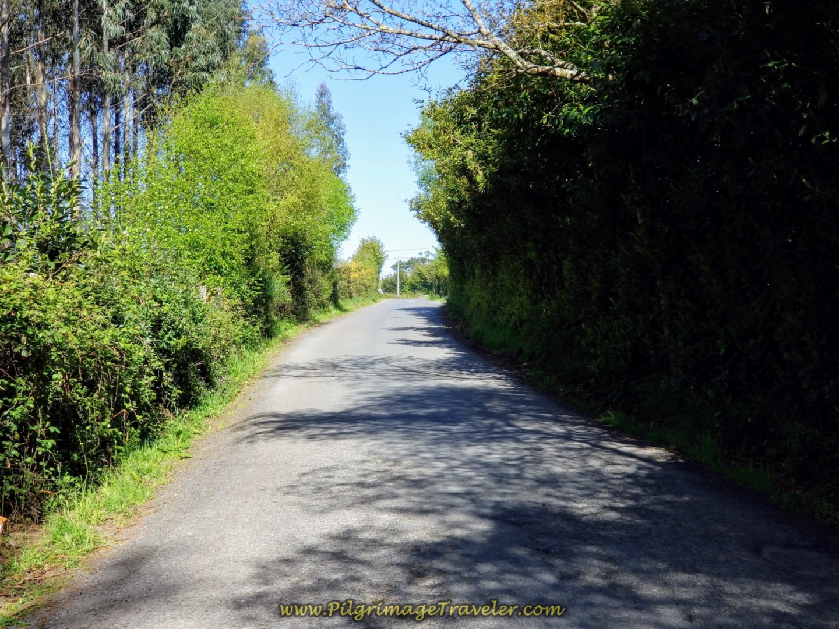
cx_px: 420
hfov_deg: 36.8
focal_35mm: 52
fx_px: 1260
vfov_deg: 28.0
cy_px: 314
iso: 25
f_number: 2.4
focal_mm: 6
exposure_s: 1/415
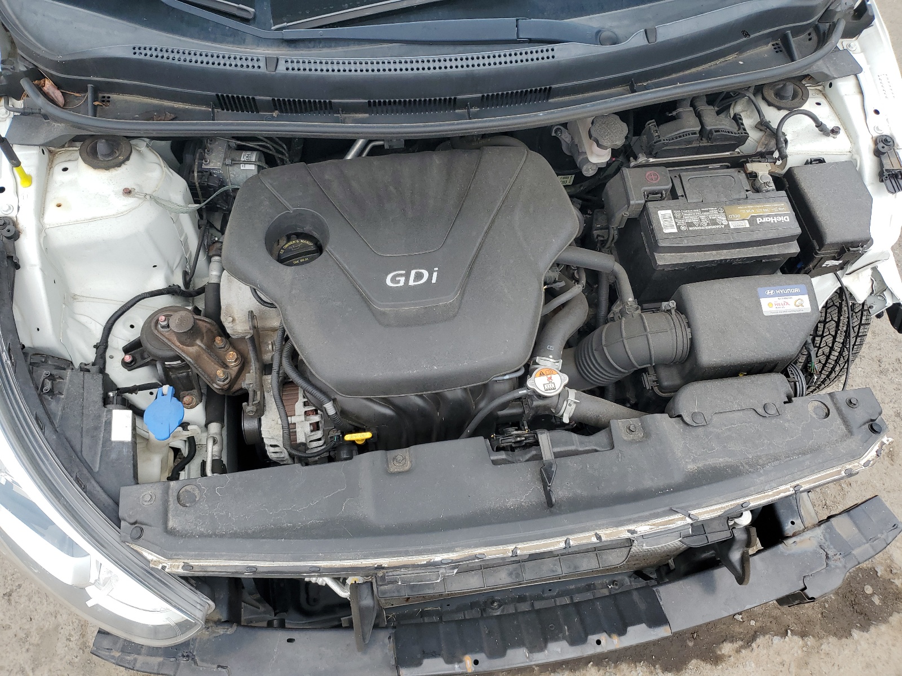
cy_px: 338
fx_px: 677
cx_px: 451
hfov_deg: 67.3
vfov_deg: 53.1
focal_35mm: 26
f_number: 1.5
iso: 50
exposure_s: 1/556
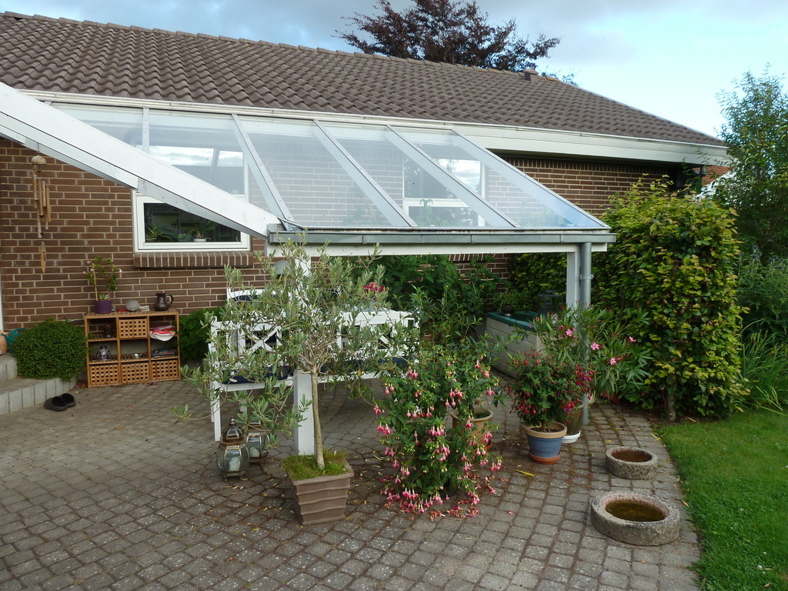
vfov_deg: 54.9
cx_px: 394
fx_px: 569
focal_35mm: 25
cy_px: 296
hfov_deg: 69.4
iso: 80
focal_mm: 4.1
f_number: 4
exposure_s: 1/100
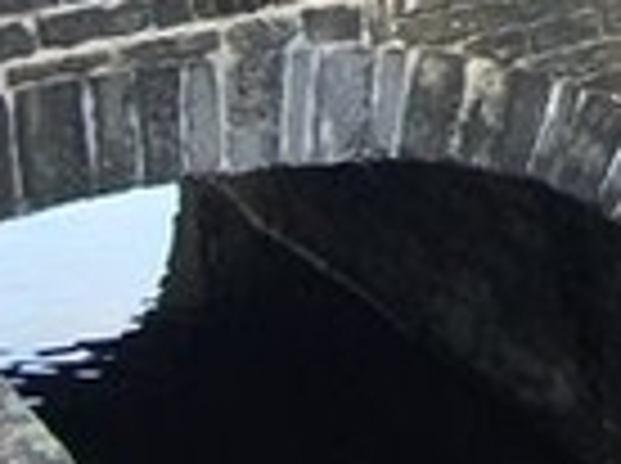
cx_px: 1210
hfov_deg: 10.5
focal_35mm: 174
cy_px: -378
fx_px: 3116
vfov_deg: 8.2
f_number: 3.2
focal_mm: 7.1
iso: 80
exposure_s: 1/100
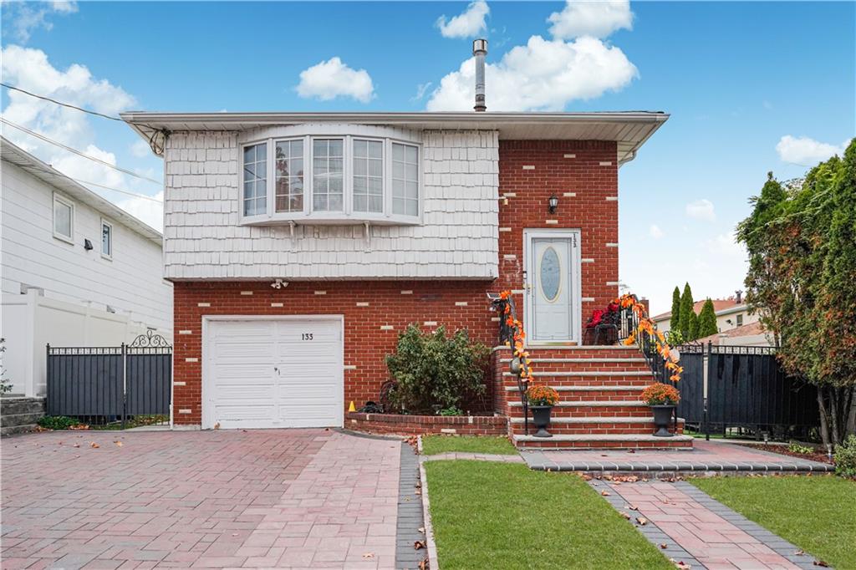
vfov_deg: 47.1
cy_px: 285
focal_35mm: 28
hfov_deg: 66.4
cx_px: 428
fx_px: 654
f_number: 4
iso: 2500
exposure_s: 1/160
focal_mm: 27.5
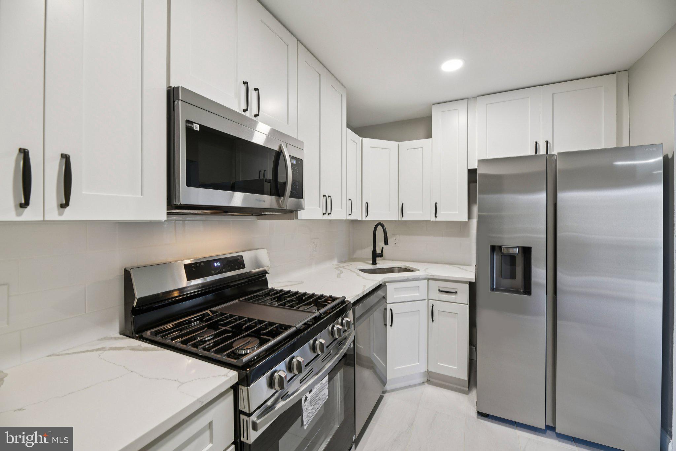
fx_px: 263
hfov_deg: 104.3
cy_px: 226
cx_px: 338
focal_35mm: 14
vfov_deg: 81.2
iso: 400
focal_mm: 14
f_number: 8
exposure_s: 1/13
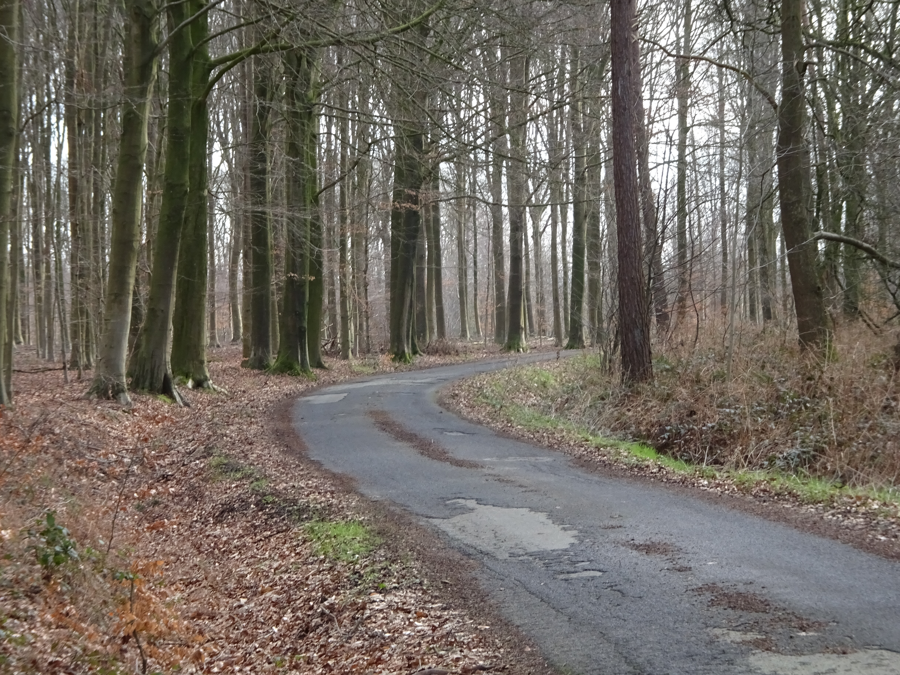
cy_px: 338
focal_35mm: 108
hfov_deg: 18.2
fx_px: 2808
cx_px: 450
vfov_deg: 13.7
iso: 320
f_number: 5
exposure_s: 1/125
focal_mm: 18.53
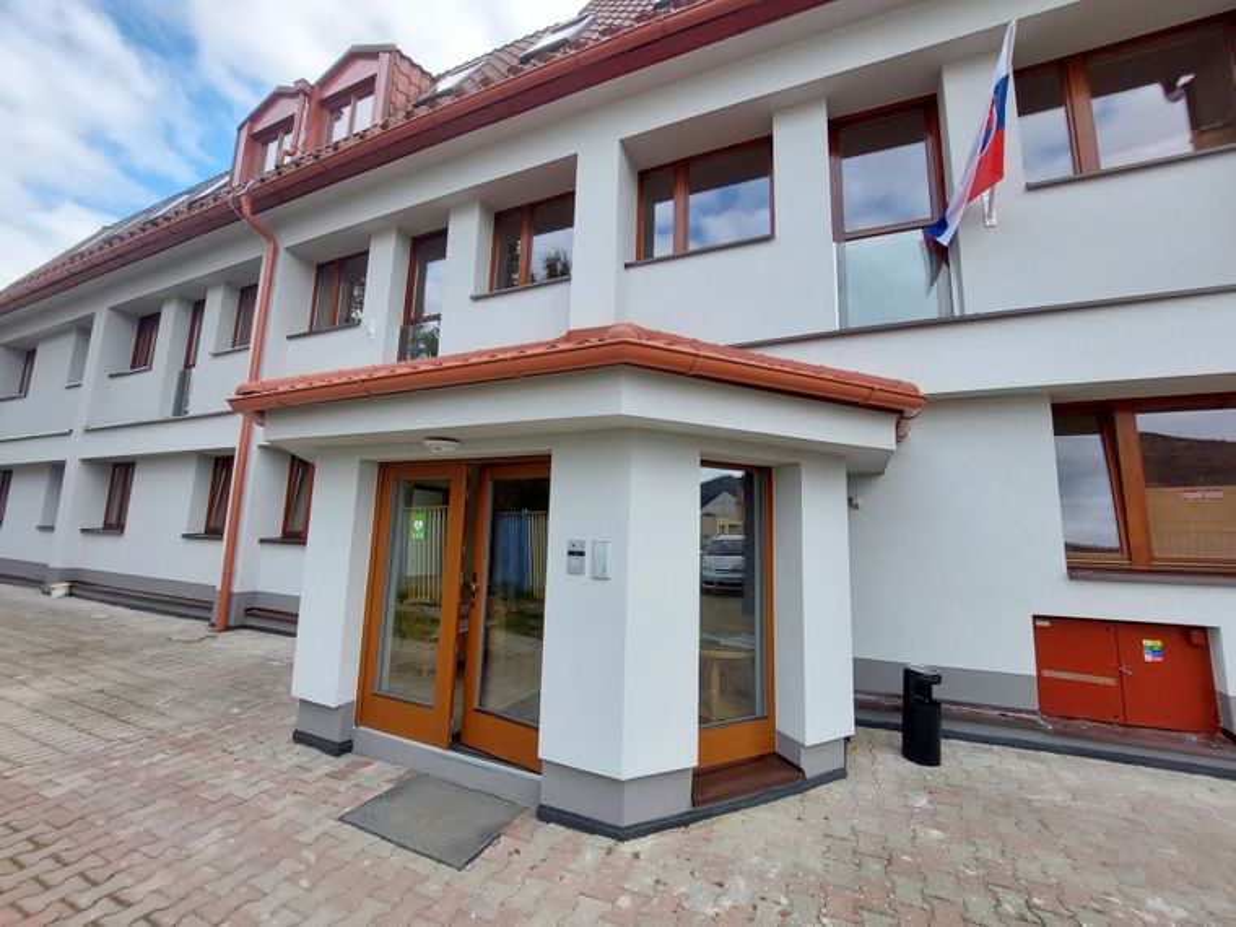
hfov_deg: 106.2
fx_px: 464
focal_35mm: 13
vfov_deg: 89.9
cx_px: 618
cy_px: 464
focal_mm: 1.74
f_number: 2.2
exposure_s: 1/250
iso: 50
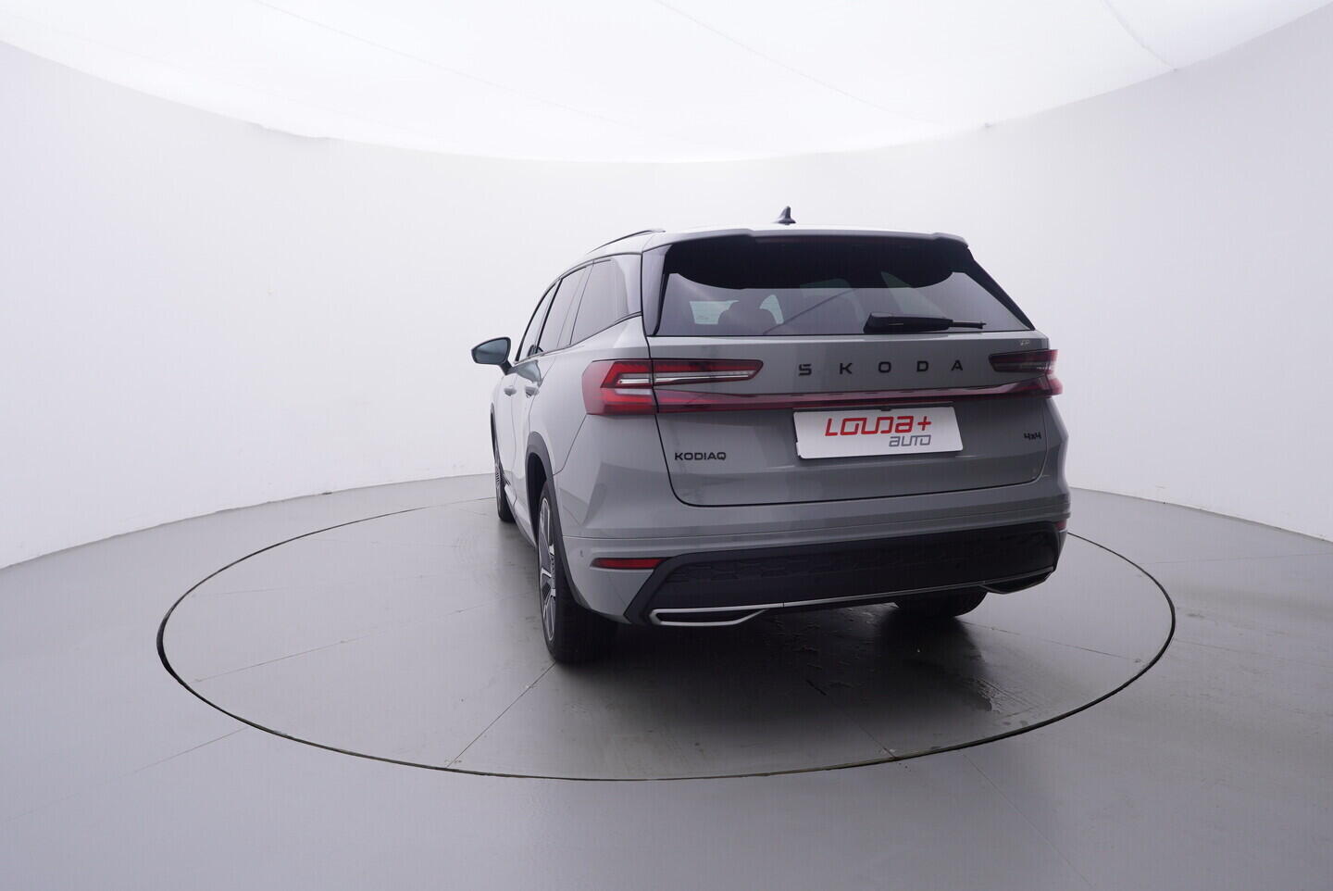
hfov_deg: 77.3
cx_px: 666
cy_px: 446
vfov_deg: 56.2
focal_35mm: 22
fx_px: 834
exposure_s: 1/80
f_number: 5
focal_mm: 15
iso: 200
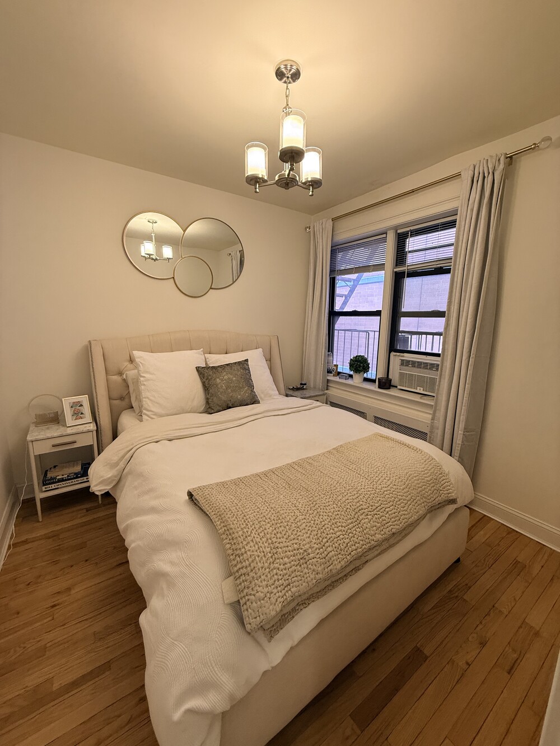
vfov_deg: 102.1
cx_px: 280
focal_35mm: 14
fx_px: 302
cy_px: 373
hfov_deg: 85.7
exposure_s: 1/60
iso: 200
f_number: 2.2
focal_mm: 2.22
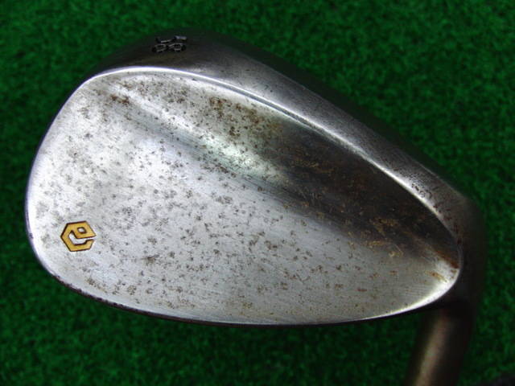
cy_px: 193
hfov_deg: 50.1
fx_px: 550
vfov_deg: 38.7
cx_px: 258
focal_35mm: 37
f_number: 3.6
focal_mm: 6.42
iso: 320
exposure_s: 1/80
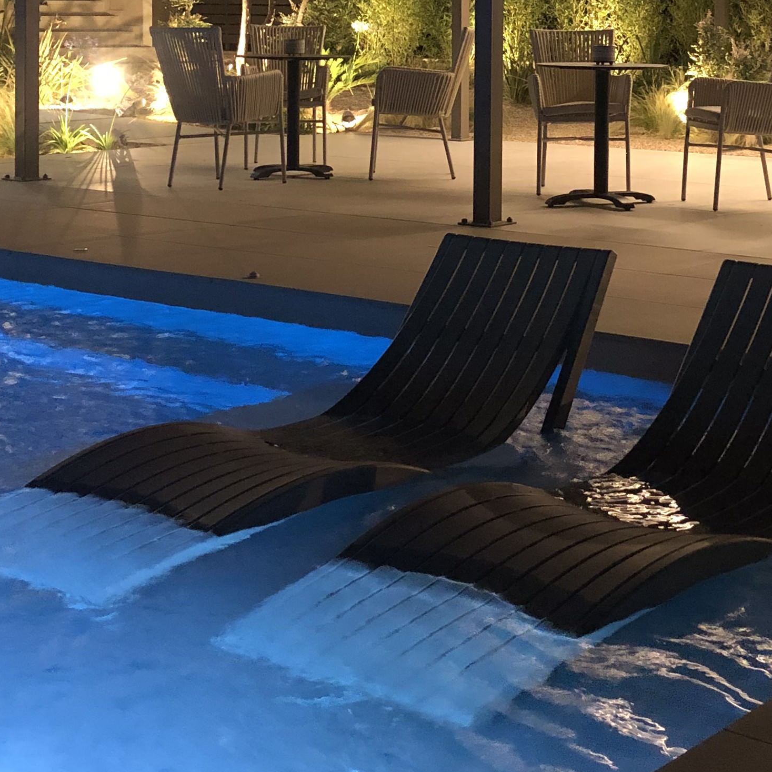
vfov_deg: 24.7
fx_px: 1716
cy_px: 89
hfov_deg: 25.2
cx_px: 545
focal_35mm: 68
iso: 100
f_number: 1.8
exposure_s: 1/4
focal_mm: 3.99
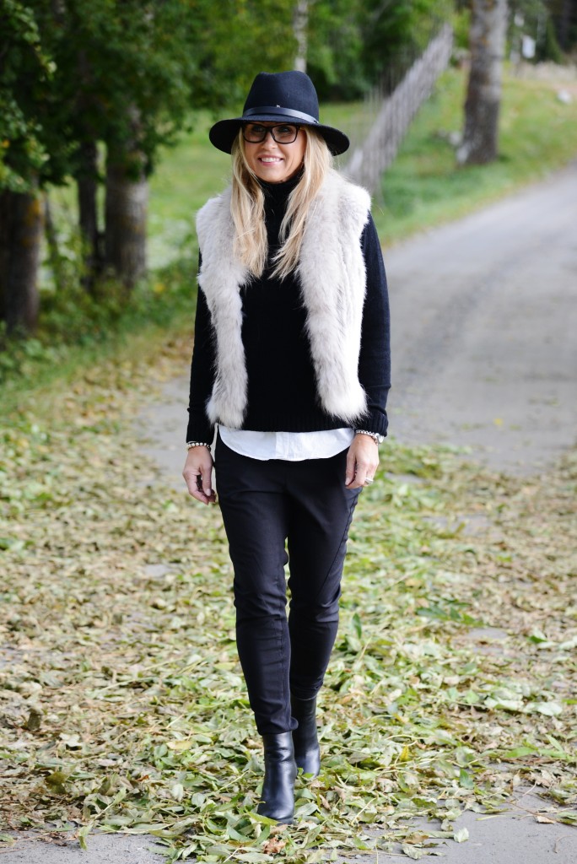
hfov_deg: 11.4
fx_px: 2881
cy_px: 432
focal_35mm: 120
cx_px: 288
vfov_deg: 17.1
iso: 1000
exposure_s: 1/640
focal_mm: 120
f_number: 4.5
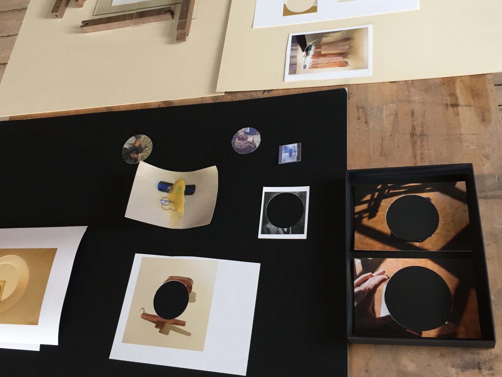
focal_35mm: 39
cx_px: 231
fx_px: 566
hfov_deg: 47.8
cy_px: 138
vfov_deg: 36.6
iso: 100
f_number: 2.2
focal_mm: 4.15
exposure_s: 1/33
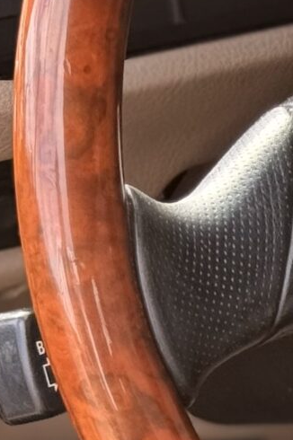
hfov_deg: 5.0
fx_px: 3191
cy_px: 45
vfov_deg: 7.9
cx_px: 911
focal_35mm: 261
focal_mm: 6.76
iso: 80
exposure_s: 1/420
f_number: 1.78
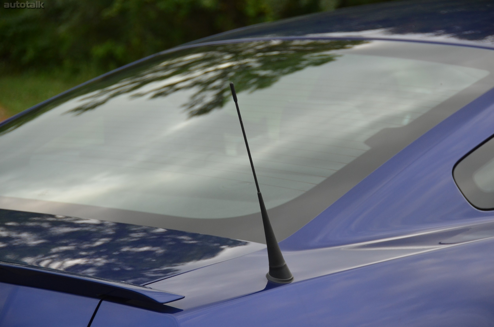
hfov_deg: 15.2
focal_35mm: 135
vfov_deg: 10.1
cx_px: 247
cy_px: 164
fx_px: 1849
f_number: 5.3
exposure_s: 1/1000
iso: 720
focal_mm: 90
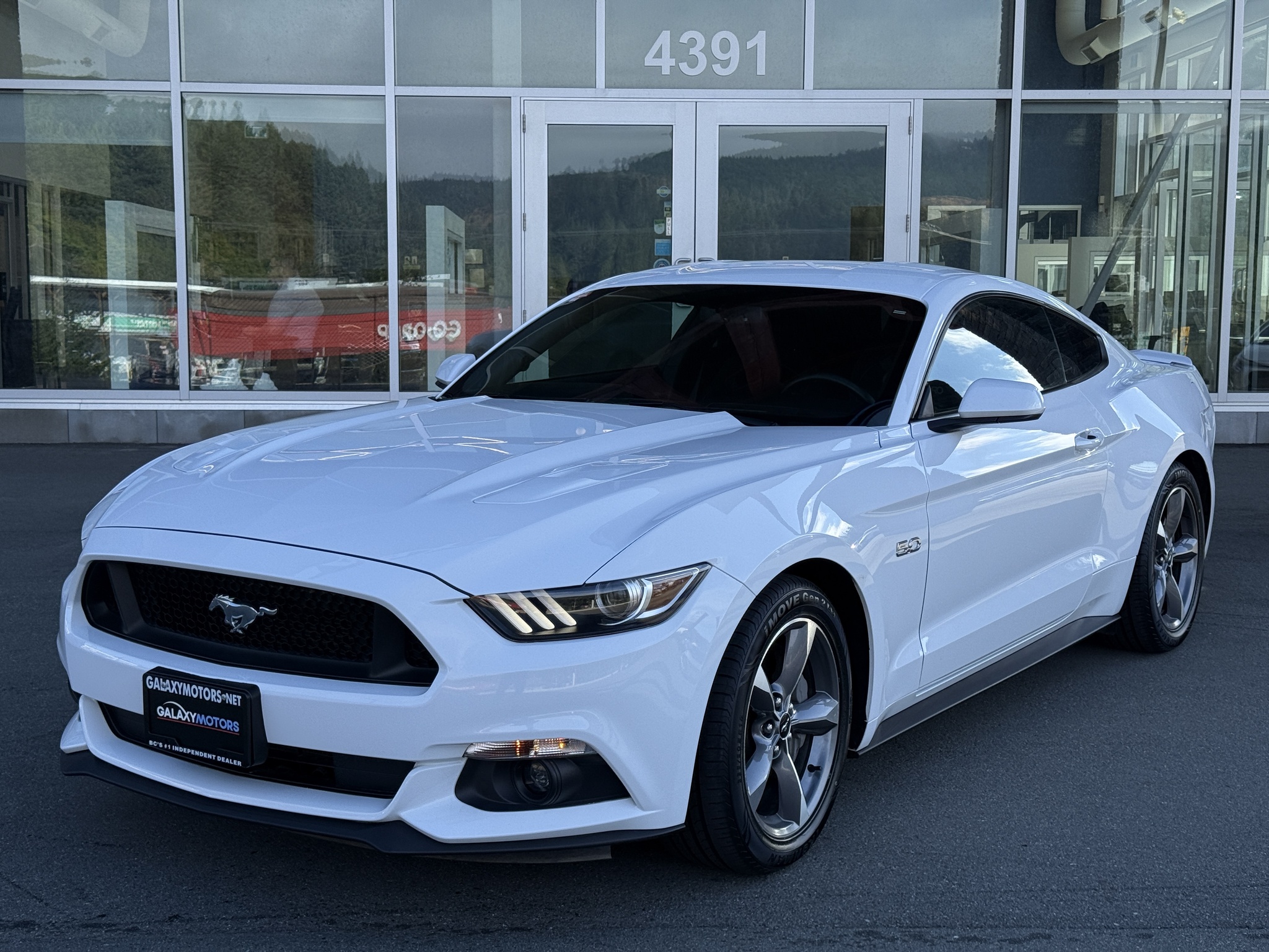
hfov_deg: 39.7
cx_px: 634
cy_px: 476
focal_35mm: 48
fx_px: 1760
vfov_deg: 30.3
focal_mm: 6.76
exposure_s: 1/1642
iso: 64
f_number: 1.78
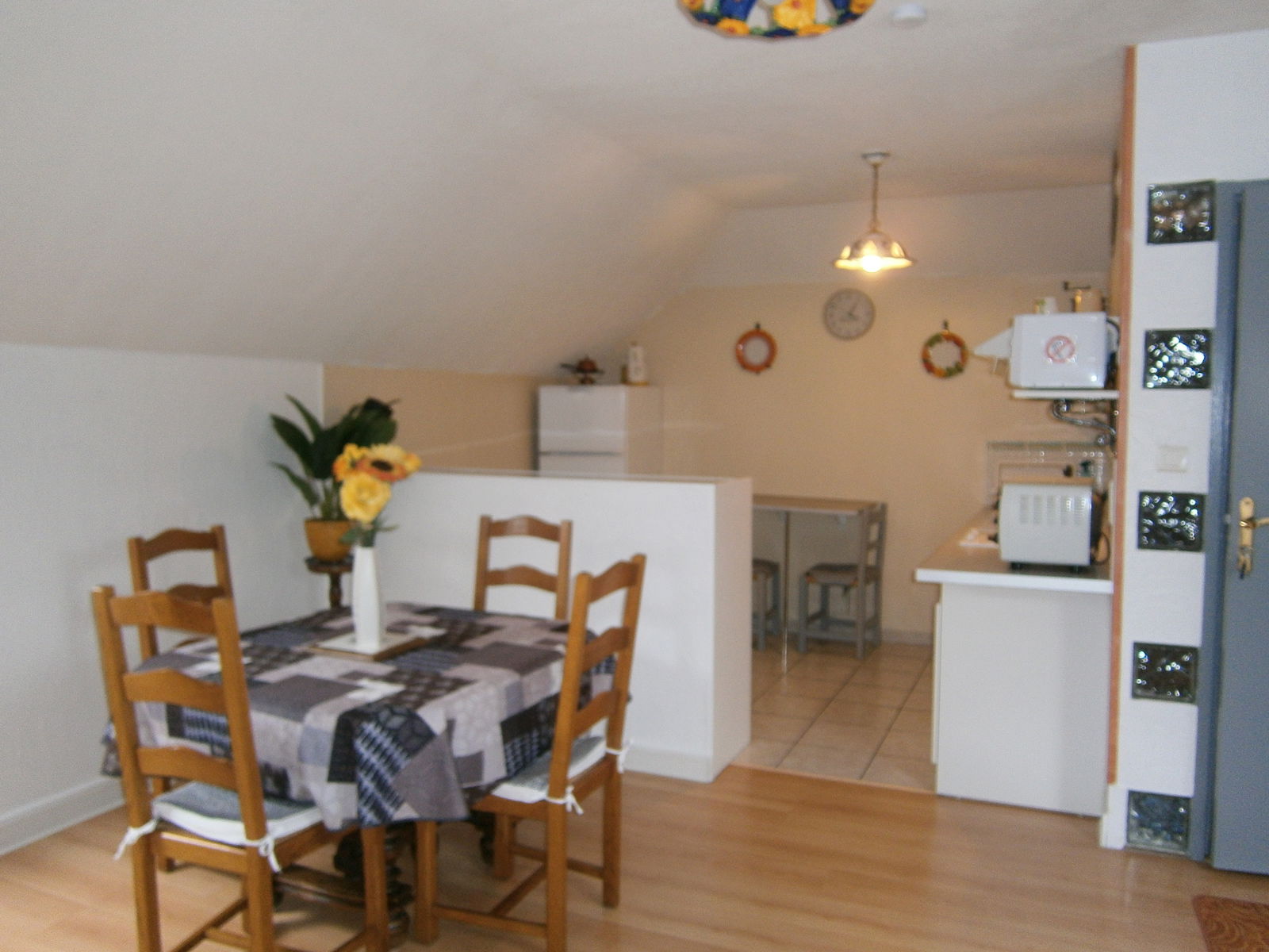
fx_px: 953
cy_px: 476
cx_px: 634
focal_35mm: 26
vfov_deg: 53.1
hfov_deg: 67.3
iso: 125
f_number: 2.8
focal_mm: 4.7
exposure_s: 1/30
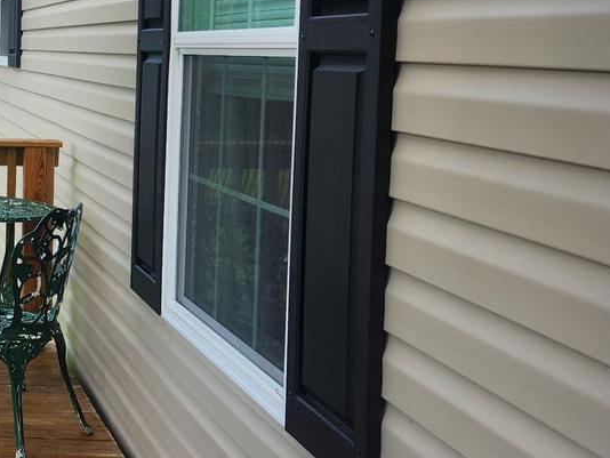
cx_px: -187
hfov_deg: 26.4
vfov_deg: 23.4
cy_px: 115
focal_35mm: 62
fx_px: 1093
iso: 20
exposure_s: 1/598
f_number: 1.8
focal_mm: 5.4
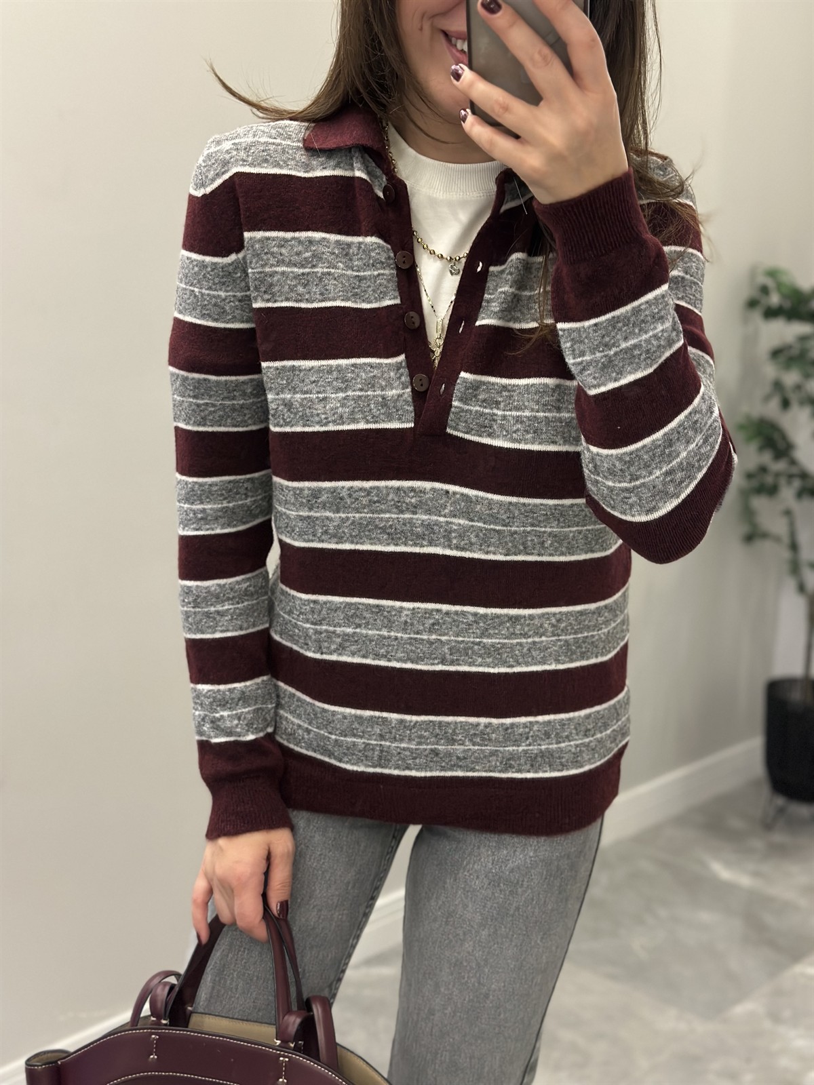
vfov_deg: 39.7
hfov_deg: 30.3
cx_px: 407
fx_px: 1505
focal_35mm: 48
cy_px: 542
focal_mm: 6.86
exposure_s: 1/33
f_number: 1.78
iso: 500
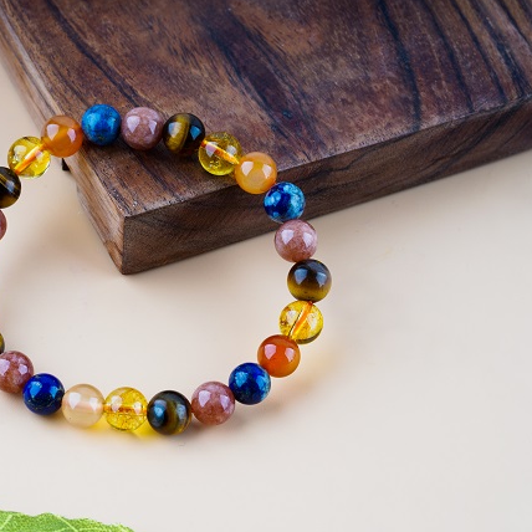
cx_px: 133
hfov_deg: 15.0
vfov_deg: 15.0
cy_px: 264
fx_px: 2017
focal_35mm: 116
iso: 100
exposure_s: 1/160
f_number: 14
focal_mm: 90
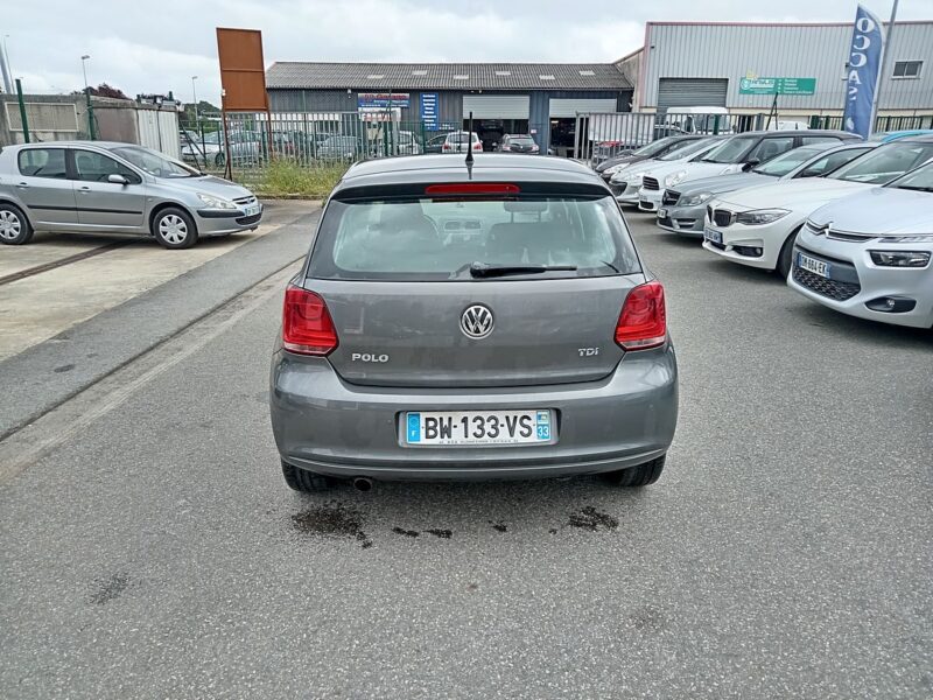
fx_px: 674
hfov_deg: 69.4
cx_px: 466
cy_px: 350
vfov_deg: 54.9
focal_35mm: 25
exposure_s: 1/220
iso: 100
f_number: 1.8
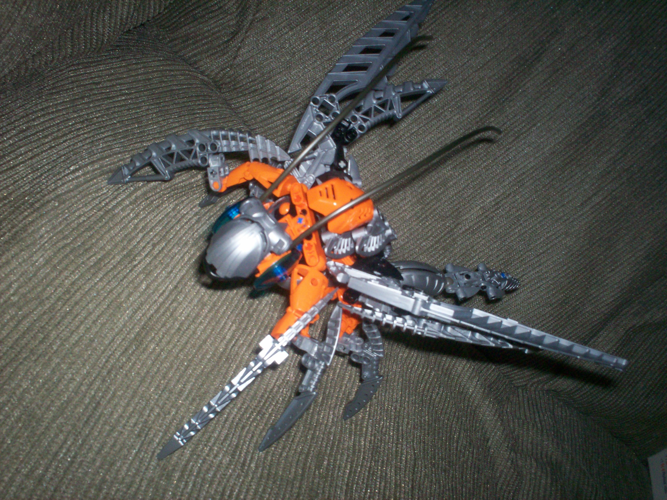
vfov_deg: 39.7
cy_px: 250
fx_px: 694
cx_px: 334
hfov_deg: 51.4
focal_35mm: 36
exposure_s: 1/60
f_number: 4.5
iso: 140
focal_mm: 6
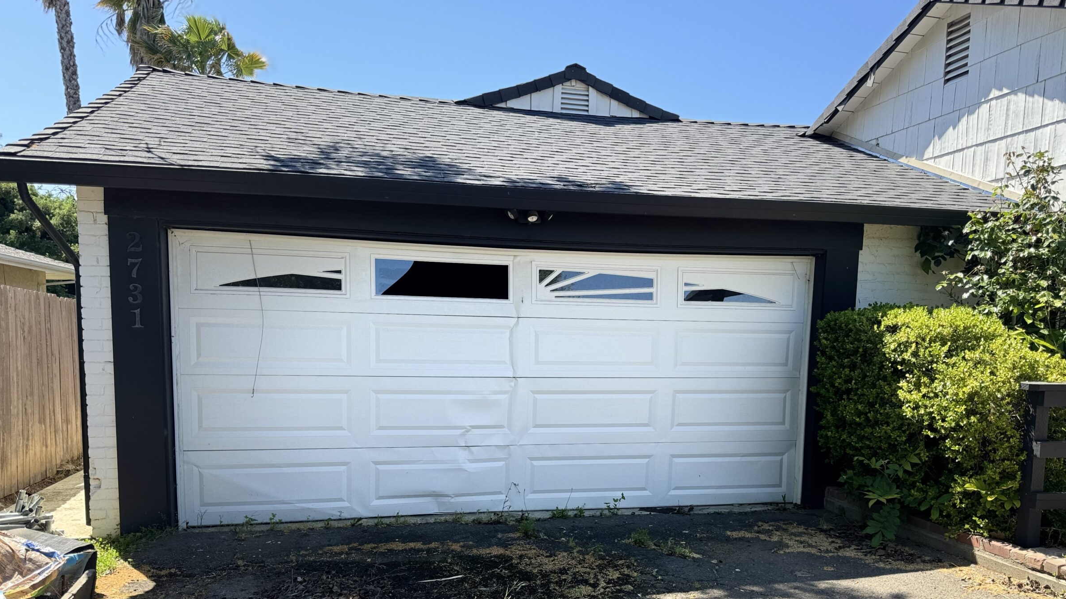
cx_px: 554
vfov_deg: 40.9
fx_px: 791
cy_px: 403
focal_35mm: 28
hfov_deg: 67.9
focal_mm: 6.76
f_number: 1.78
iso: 80
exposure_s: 1/1339
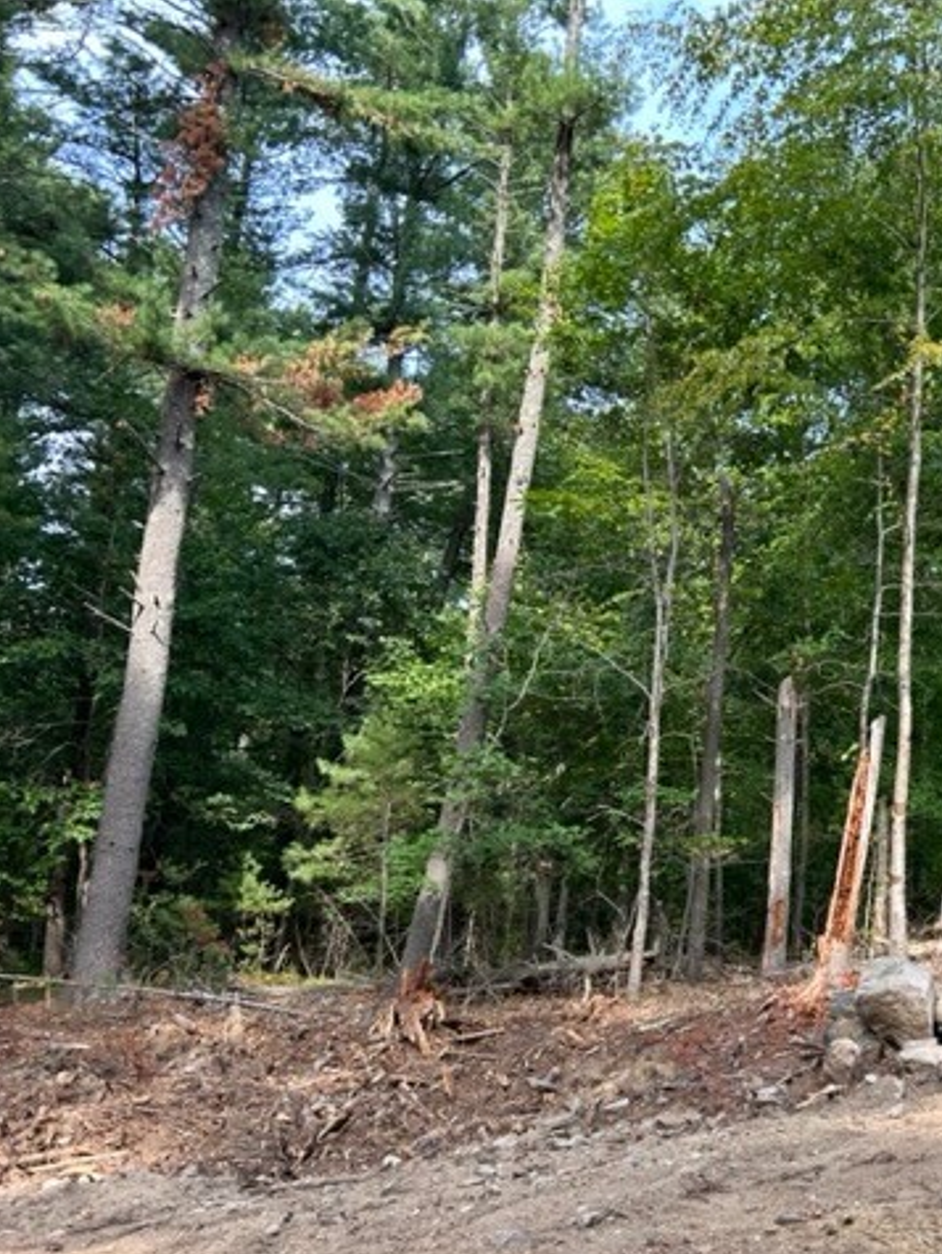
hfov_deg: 38.8
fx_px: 1268
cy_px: 631
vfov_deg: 52.6
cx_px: 789
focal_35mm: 35
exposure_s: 1/402
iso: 50
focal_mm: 5.7
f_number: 1.5
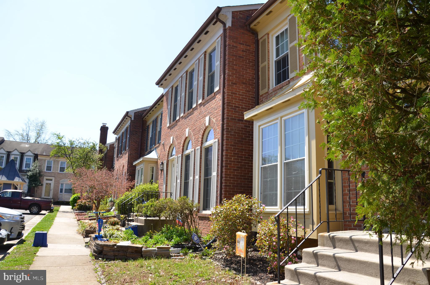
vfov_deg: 47.7
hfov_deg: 67.5
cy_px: 142
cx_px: 215
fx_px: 322
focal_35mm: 27
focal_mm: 18
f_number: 7.1
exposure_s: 1/200
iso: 100
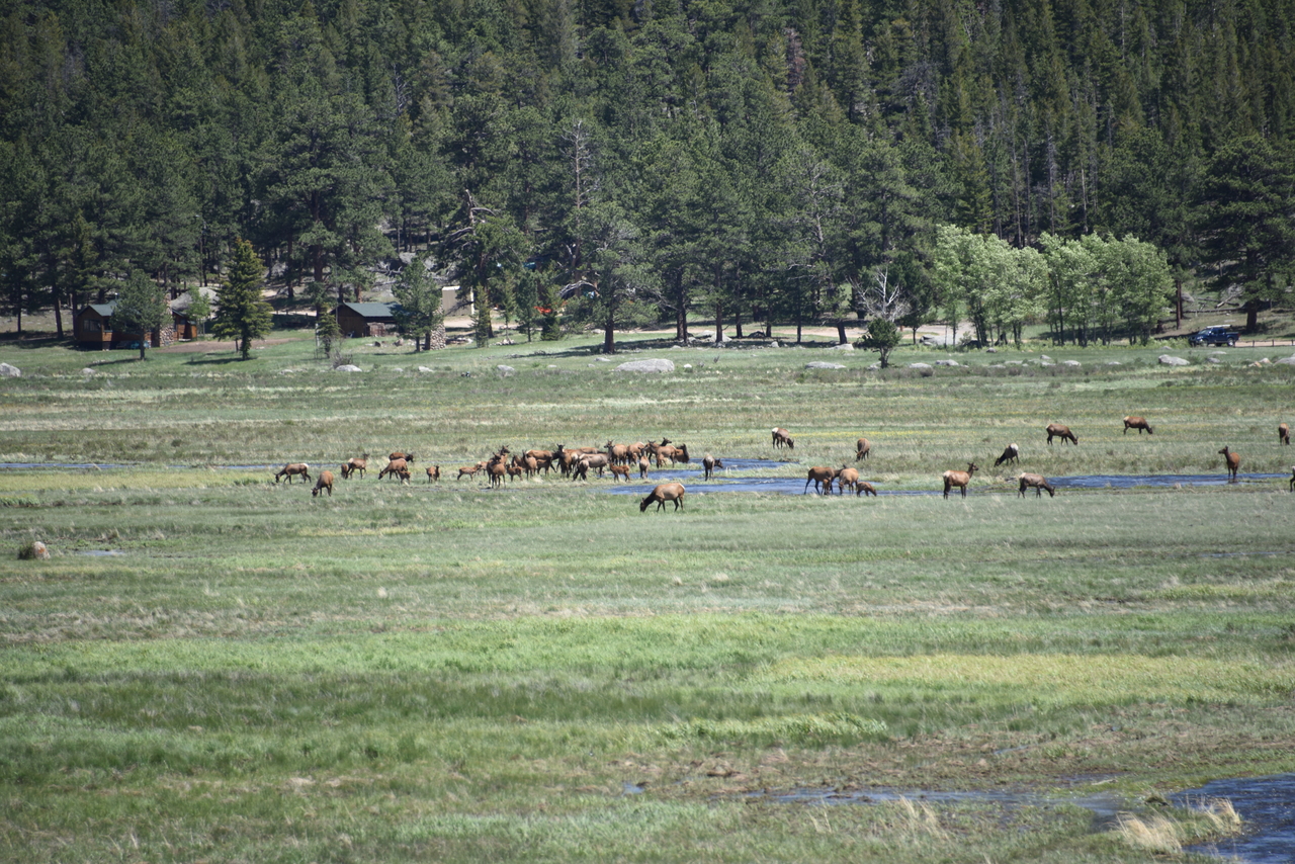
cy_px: 432
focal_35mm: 300
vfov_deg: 4.6
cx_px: 648
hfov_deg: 6.9
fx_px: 10793
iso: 200
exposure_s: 1/640
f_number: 5.6
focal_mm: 300
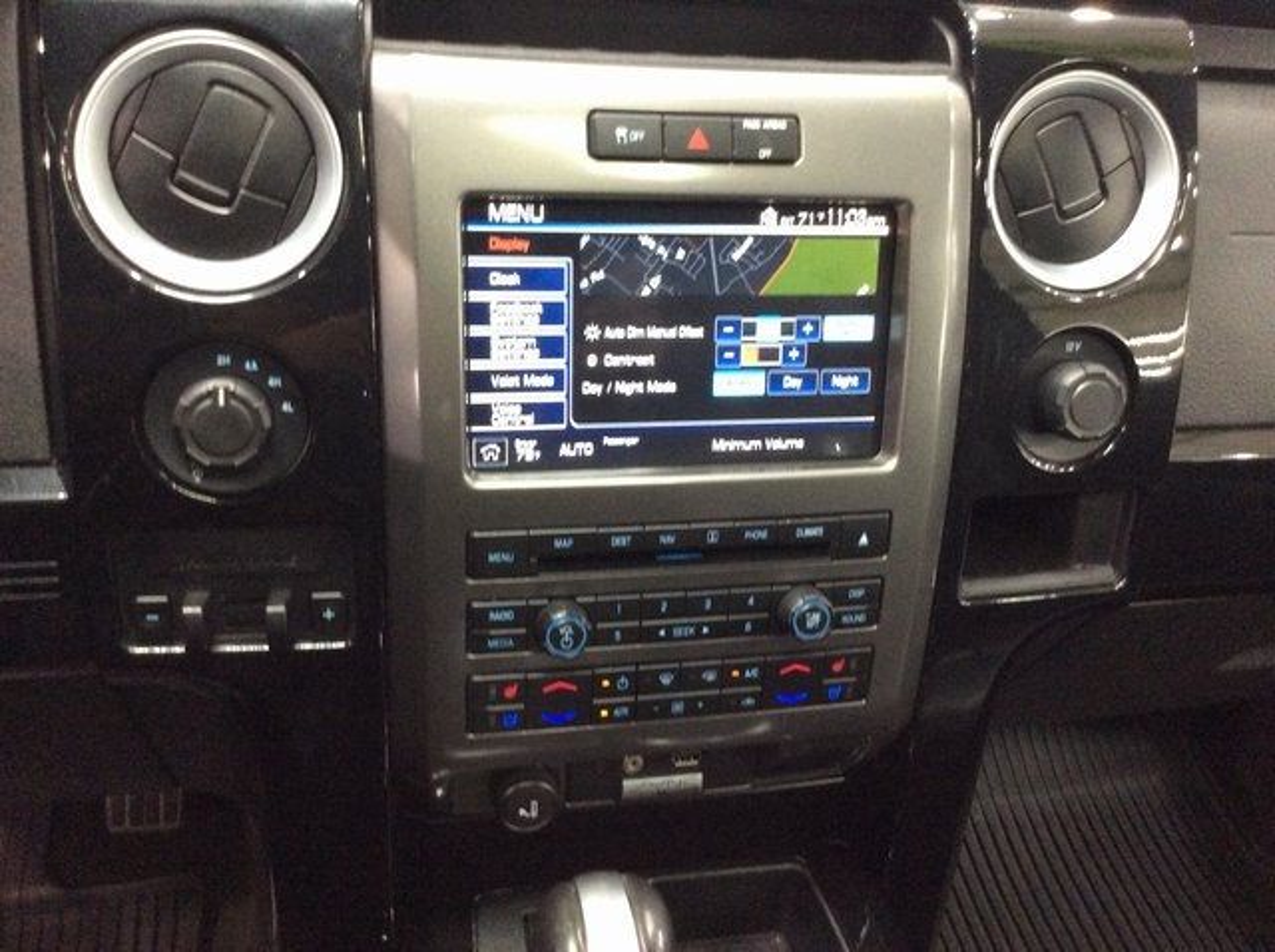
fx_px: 1177
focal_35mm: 32
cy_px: 476
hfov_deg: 56.9
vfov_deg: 44.1
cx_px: 638
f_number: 2.4
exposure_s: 1/17
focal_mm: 3.3
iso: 250
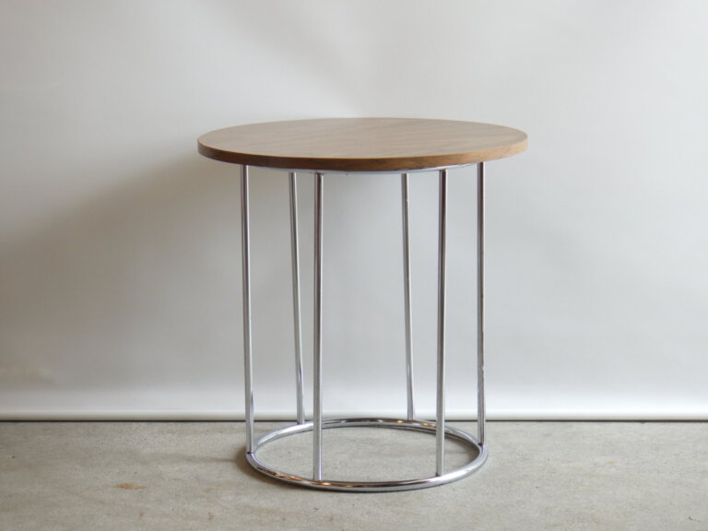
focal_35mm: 94
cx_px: 354
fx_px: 1923
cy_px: 266
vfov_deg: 15.7
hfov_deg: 20.9
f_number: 5
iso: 125
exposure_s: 1/30
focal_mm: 16.7
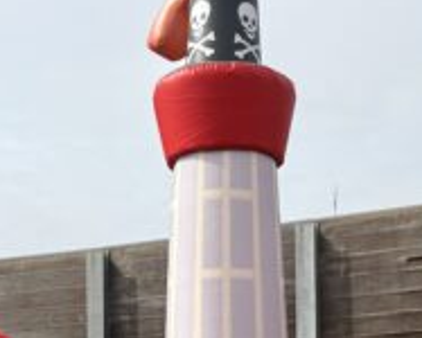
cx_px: 235
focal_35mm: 104
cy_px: 457
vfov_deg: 14.2
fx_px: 1300
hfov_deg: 18.4
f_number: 1.6
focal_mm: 5.96
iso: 50
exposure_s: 1/4950
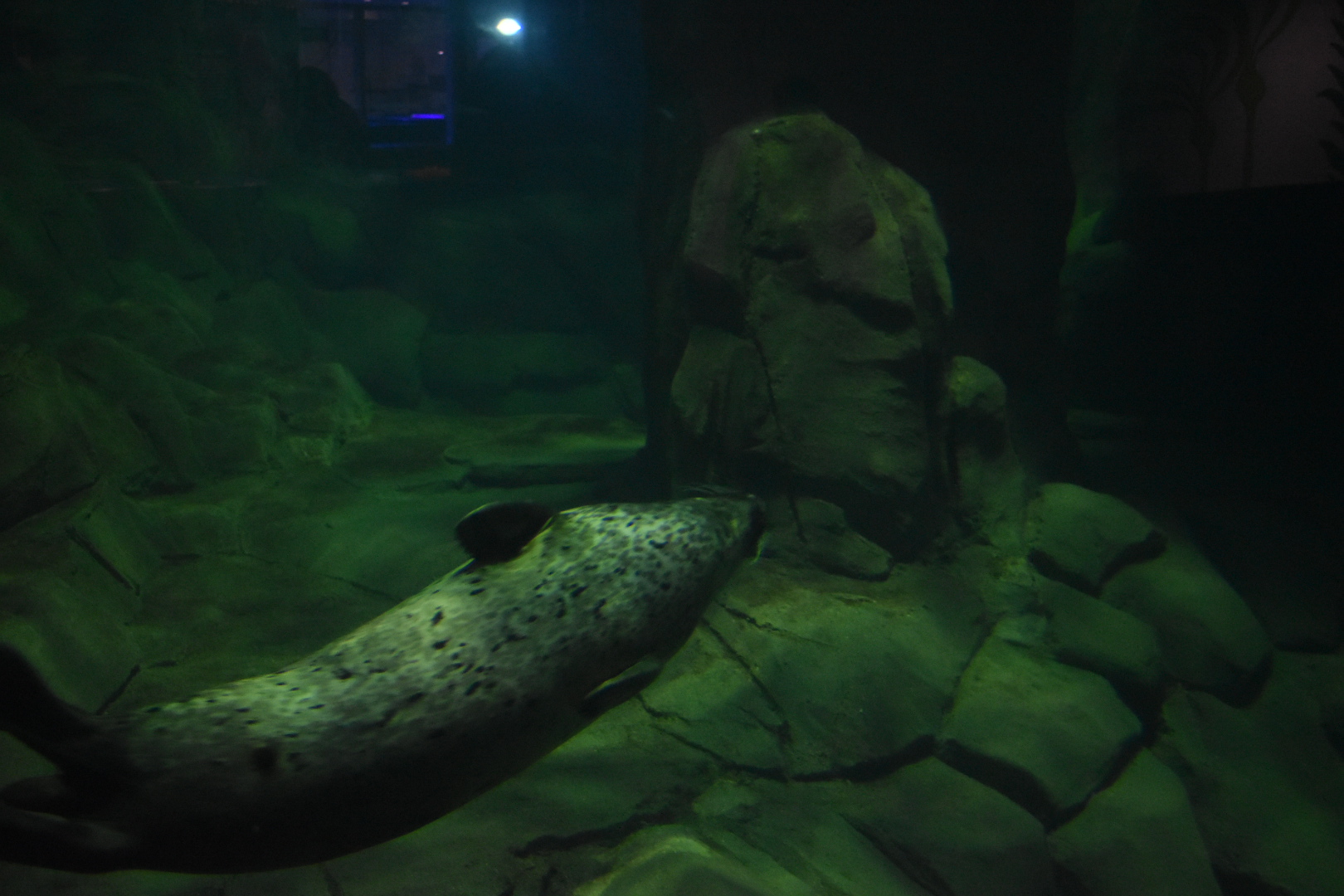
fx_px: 1568
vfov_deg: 31.9
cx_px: 672
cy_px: 448
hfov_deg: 46.4
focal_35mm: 42
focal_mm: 28
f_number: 4.2
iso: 3200
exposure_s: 1/125
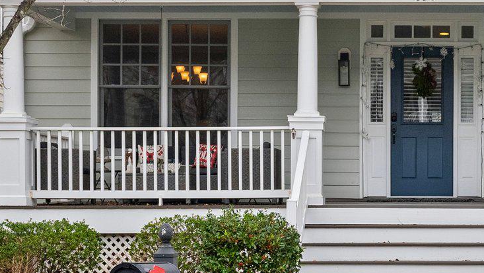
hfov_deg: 26.1
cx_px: 418
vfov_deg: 15.0
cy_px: -6
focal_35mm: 79
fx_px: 1014
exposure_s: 1/200
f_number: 10
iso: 640
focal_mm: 27
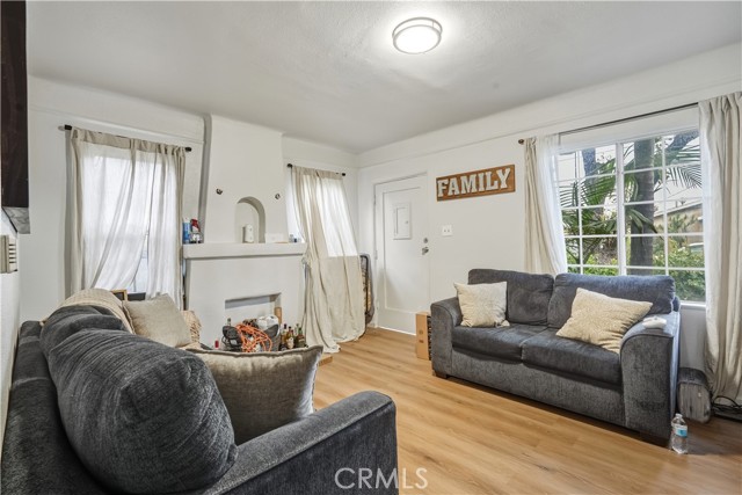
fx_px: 330
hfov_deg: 96.7
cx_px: 371
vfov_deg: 73.8
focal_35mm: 16
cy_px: 248
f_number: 9
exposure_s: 1/25
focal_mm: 16
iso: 400
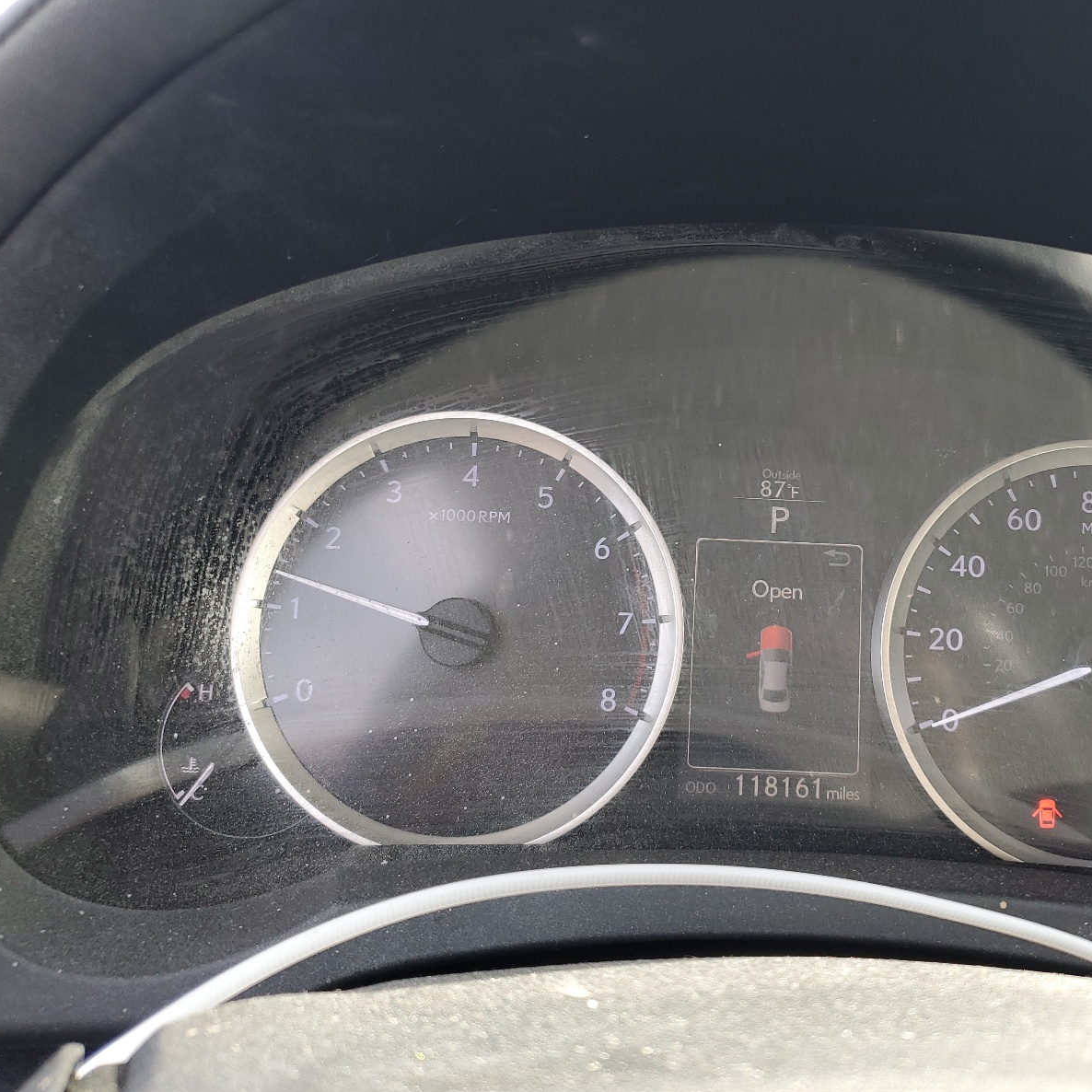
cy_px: 551
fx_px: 1106
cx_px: 696
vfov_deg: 52.5
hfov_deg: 51.9
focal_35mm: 31
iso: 52
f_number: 1.5
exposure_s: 1/120
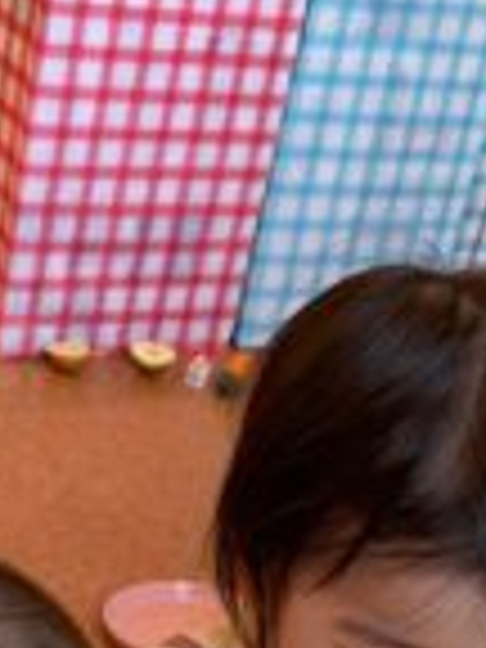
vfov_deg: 19.8
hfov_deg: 16.3
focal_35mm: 90
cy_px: 864
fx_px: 1685
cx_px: 97
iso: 100
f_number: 1.8
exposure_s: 1/90
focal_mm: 4.25
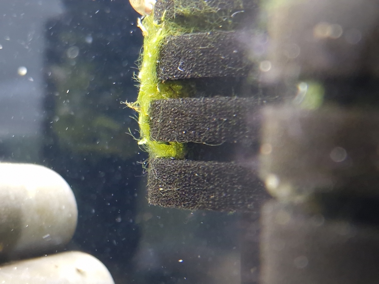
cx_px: 190
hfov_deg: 73.9
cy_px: 142
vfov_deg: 58.9
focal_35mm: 23
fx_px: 252
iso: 400
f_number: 1.8
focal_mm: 6.4
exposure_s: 1/24
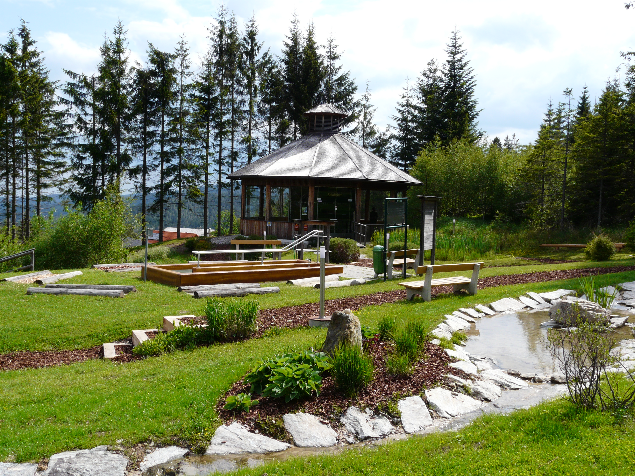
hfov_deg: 49.0
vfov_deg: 37.7
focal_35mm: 38
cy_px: 238
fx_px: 697
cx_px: 318
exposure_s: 1/320
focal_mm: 6.3
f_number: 5.6
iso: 100
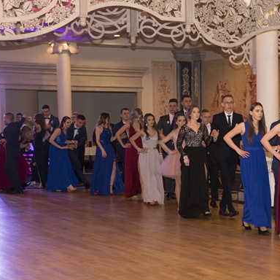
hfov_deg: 18.0
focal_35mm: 95
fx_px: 869
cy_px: 178
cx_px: 262
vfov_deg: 18.3
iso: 1000
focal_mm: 55
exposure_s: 1/200
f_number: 5.6
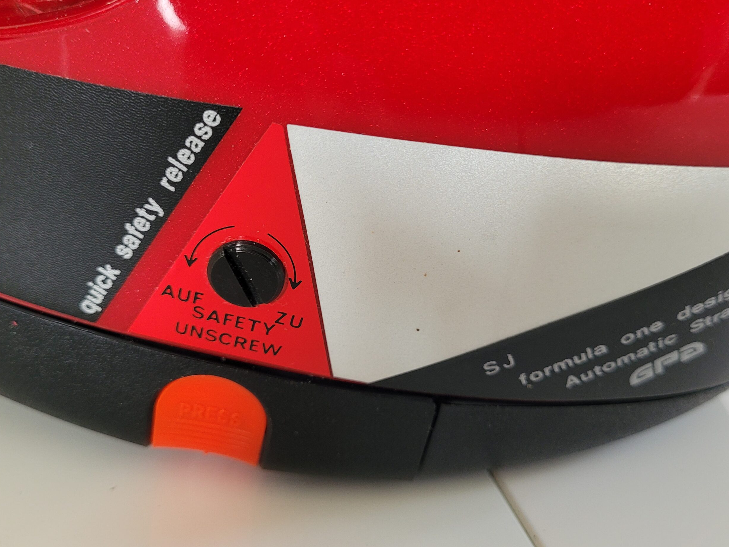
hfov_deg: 65.3
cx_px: 361
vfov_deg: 51.3
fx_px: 569
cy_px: 264
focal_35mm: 27
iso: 200
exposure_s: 1/50
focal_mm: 5.4
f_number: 1.8
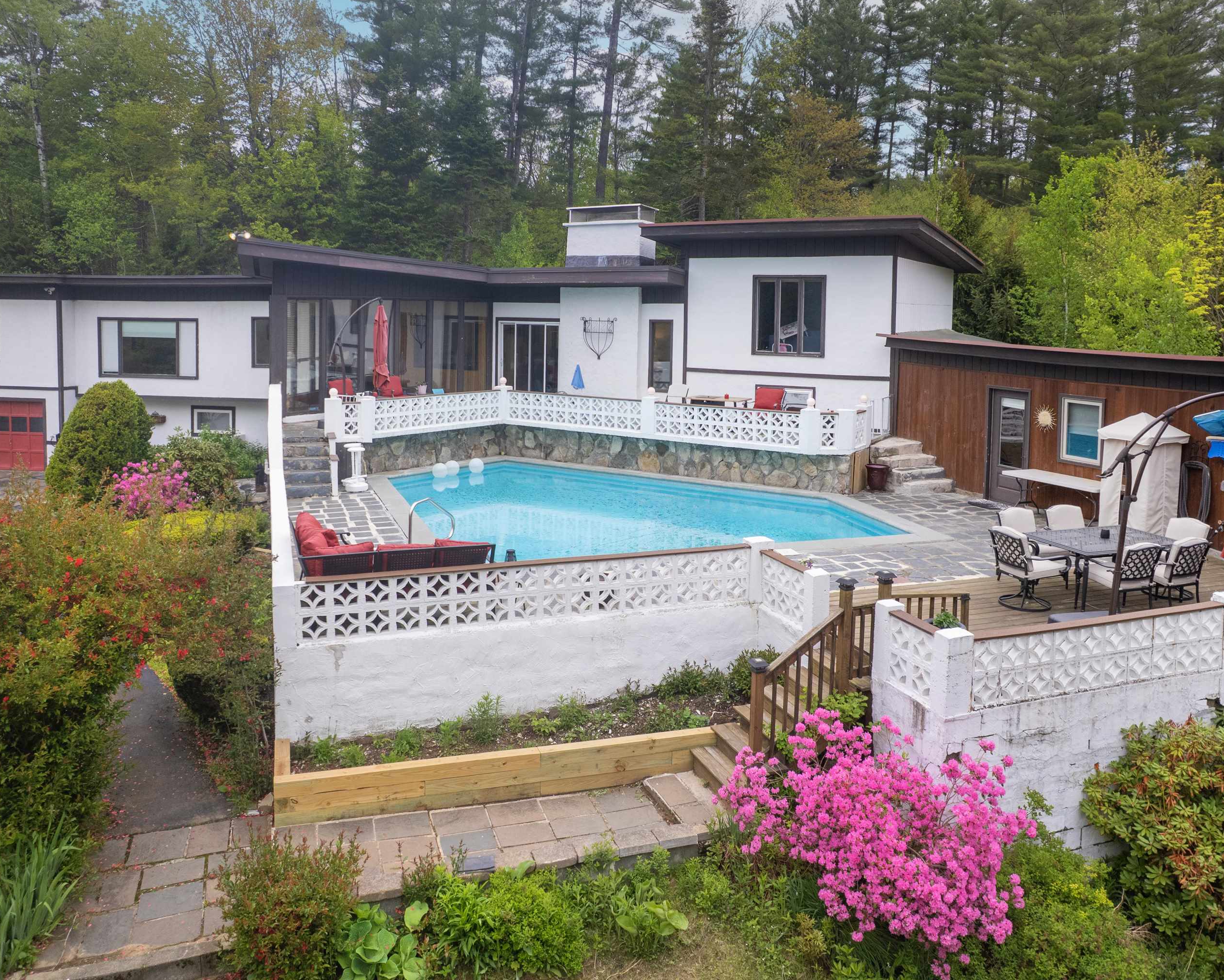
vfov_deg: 56.8
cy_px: 493
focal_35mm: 25
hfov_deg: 67.8
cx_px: 696
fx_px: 906
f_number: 2.8
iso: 110
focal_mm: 8.38
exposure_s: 1/60
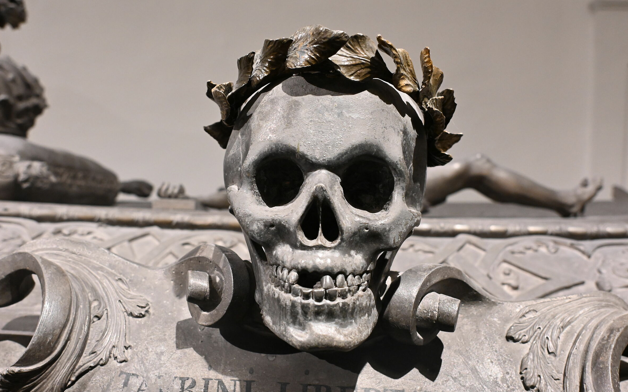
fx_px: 633
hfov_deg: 52.8
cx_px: 314
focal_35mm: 37
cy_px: 203
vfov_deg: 34.4
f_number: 4
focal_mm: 24
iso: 2500
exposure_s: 1/30
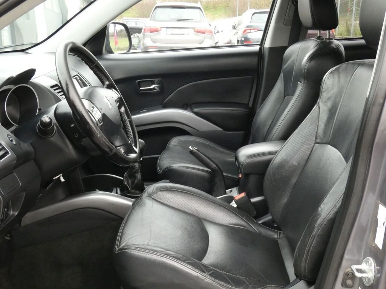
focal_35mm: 41
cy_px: 144
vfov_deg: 35.1
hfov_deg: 45.8
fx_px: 457
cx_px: 193
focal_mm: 7.3
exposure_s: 1/80
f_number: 5.6
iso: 800
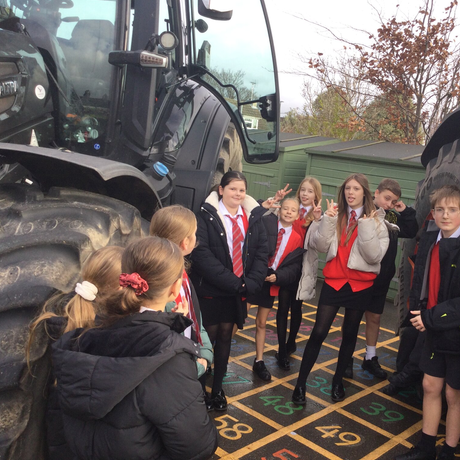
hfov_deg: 44.5
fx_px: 556
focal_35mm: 37
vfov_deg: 44.9
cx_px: 294
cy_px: 227
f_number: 2.4
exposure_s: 1/222
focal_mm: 3.3
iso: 25
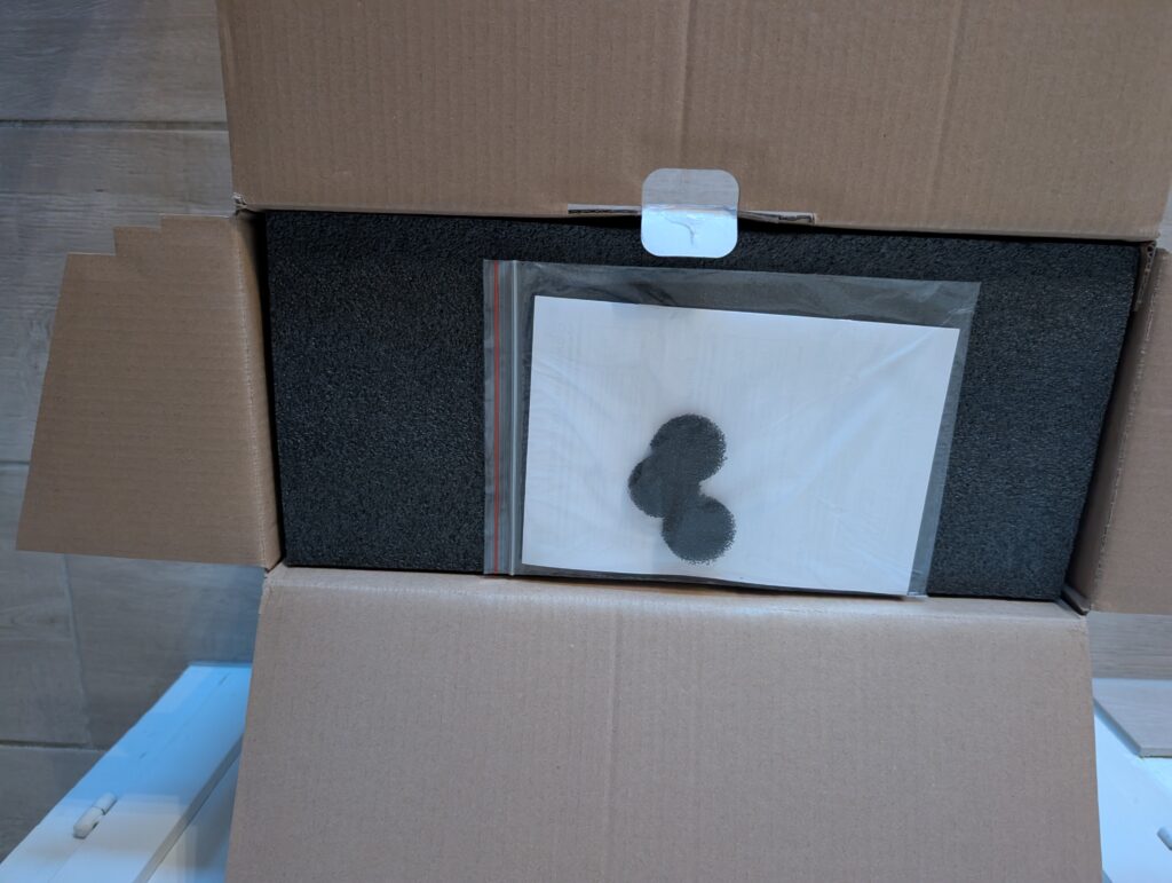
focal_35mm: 24
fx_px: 814
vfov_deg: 56.9
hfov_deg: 71.5
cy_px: 442
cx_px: 586
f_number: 1.68
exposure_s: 1/33.3
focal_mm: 6.9
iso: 1344
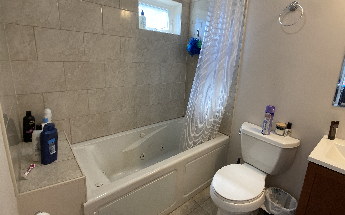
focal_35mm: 28
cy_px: 92
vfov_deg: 44.4
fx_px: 263
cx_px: 174
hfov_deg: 66.5
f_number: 1.8
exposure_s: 1/60
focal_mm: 4.25
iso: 64
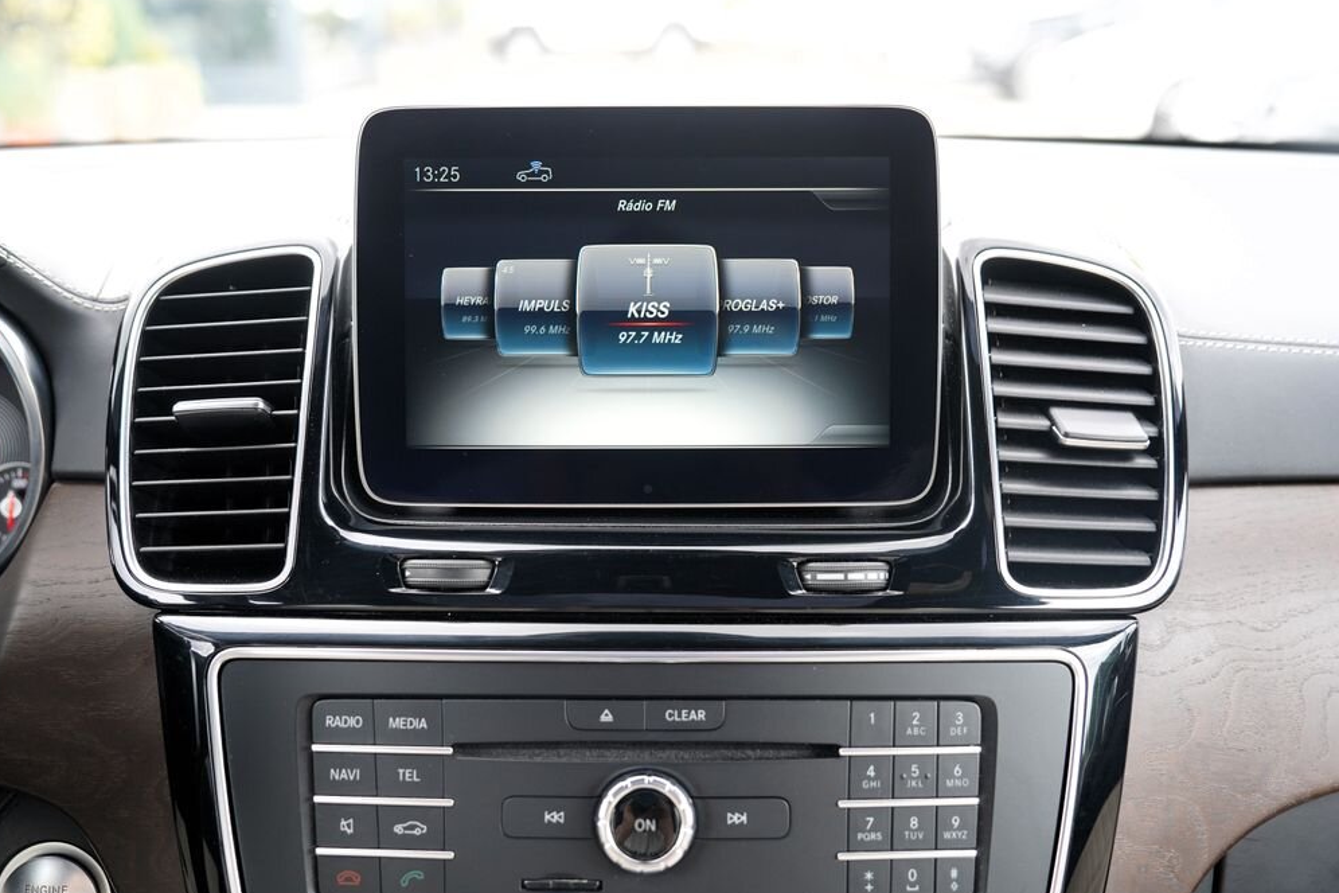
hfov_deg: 51.9
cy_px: 447
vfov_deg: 35.9
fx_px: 1376
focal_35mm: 37
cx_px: 652
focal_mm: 36
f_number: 4
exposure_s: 1/60
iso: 500
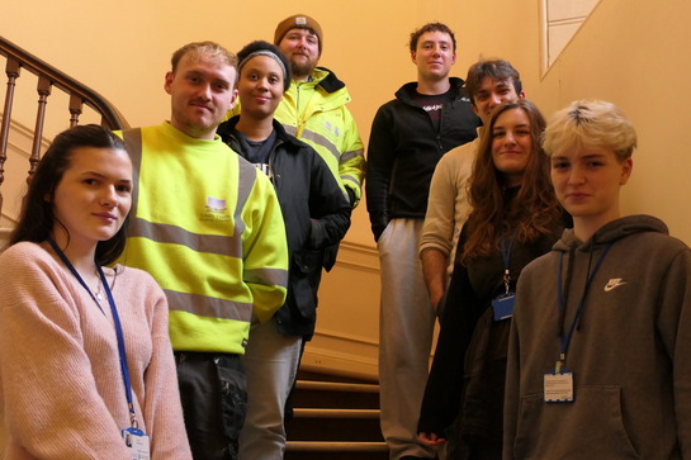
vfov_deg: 35.0
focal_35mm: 38
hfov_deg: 50.7
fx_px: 729
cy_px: 233
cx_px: 352
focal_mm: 13.5
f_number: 3.3
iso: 1600
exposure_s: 1/60
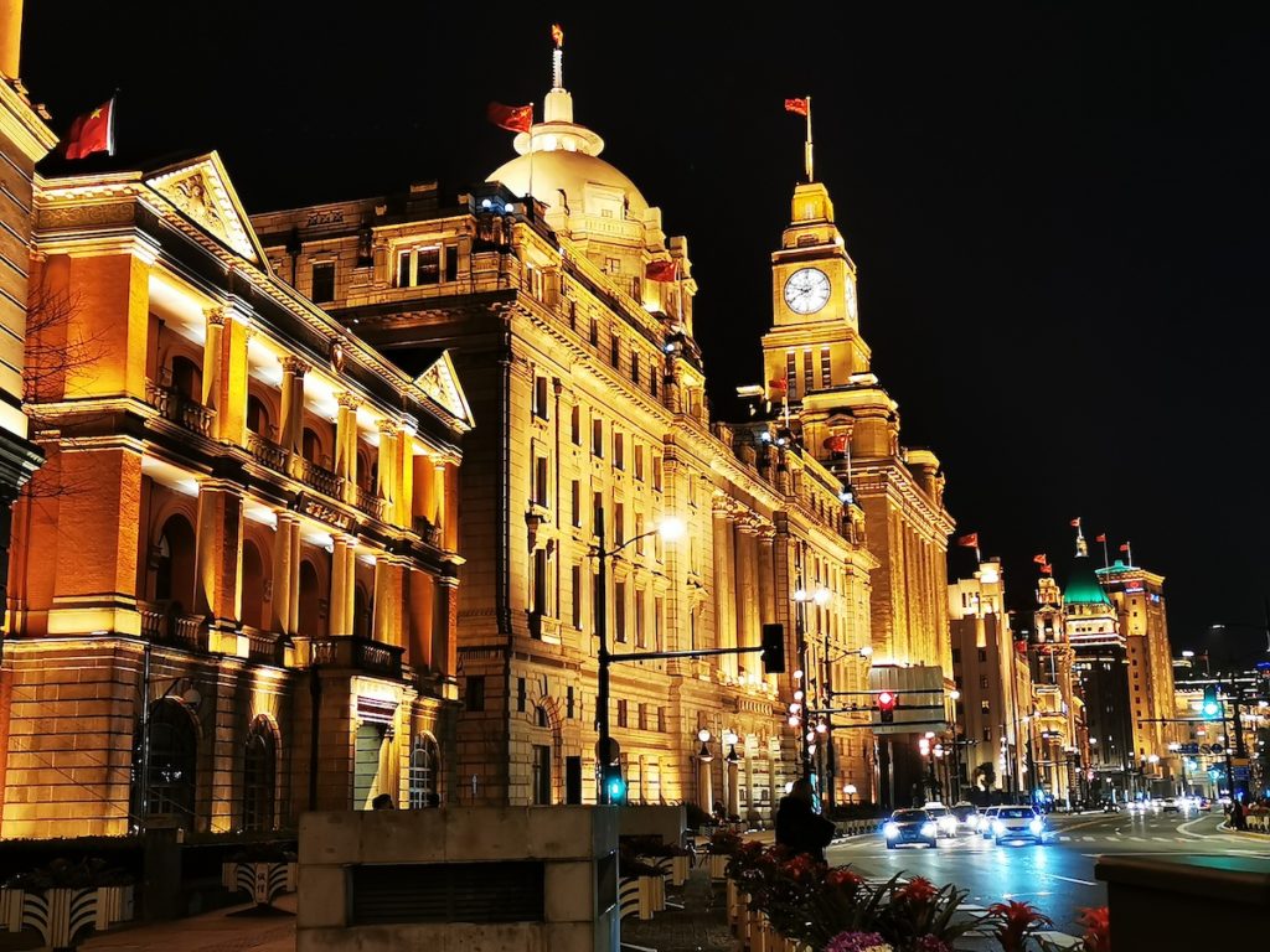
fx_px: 1614
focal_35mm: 44
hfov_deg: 42.9
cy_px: 476
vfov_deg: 32.9
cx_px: 635
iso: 200
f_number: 1.8
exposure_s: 1/50
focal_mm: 5.58
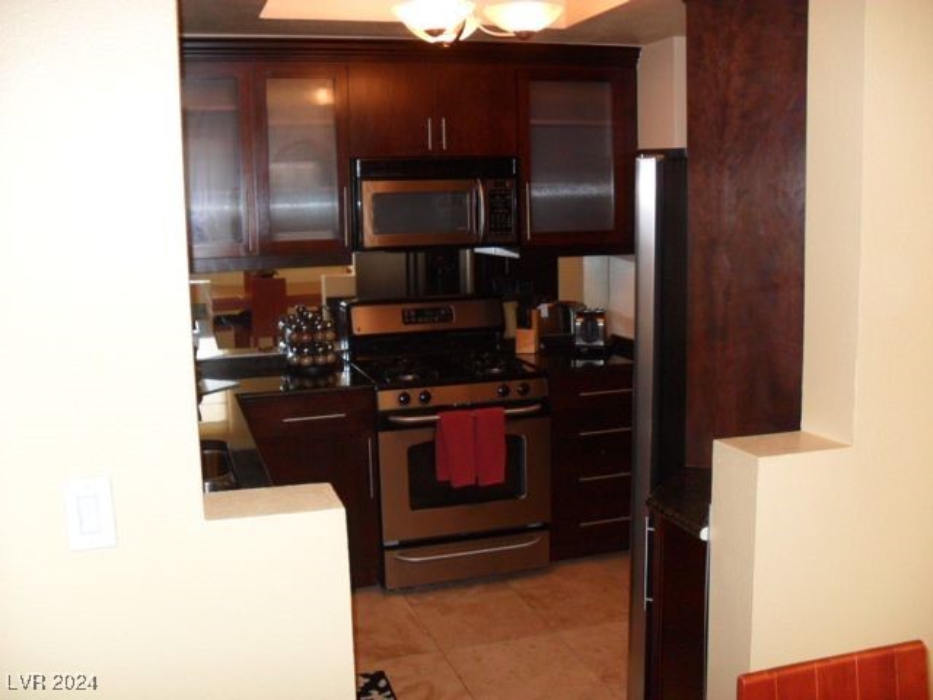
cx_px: 466
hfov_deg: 52.6
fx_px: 943
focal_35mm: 35
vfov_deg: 40.7
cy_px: 350
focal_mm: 6.3
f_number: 3
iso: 200
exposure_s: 1/45
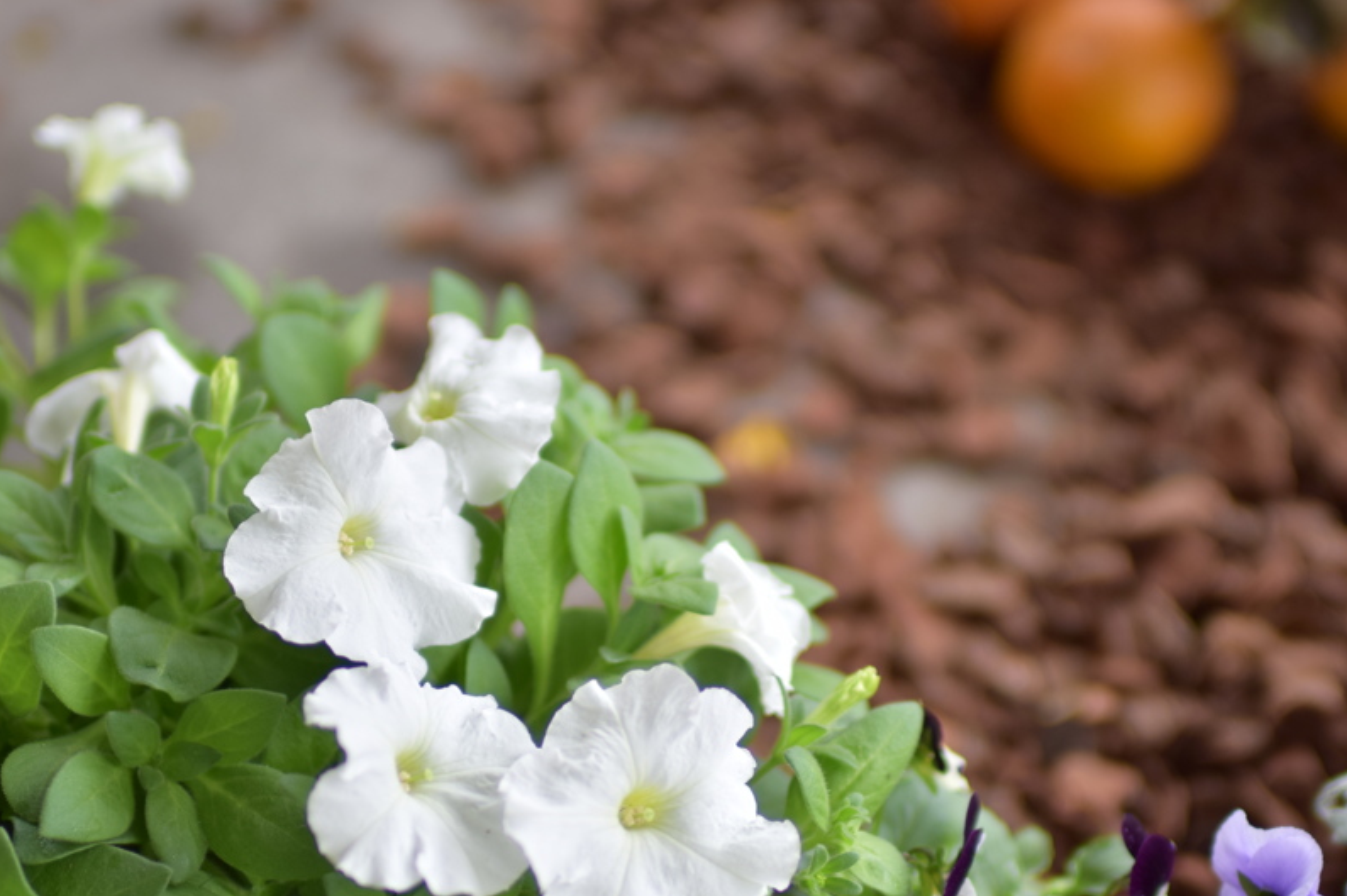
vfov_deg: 20.1
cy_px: 523
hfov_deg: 29.8
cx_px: 795
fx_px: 2529
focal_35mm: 68
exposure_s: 1/250
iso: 100
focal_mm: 35
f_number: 1.4
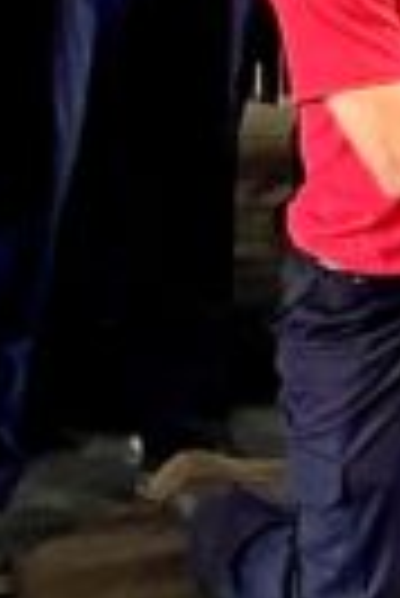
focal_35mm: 150
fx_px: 2493
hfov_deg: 7.9
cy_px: -472
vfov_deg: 12.5
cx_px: 1204
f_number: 1.6
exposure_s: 1/95
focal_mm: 5.1
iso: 125
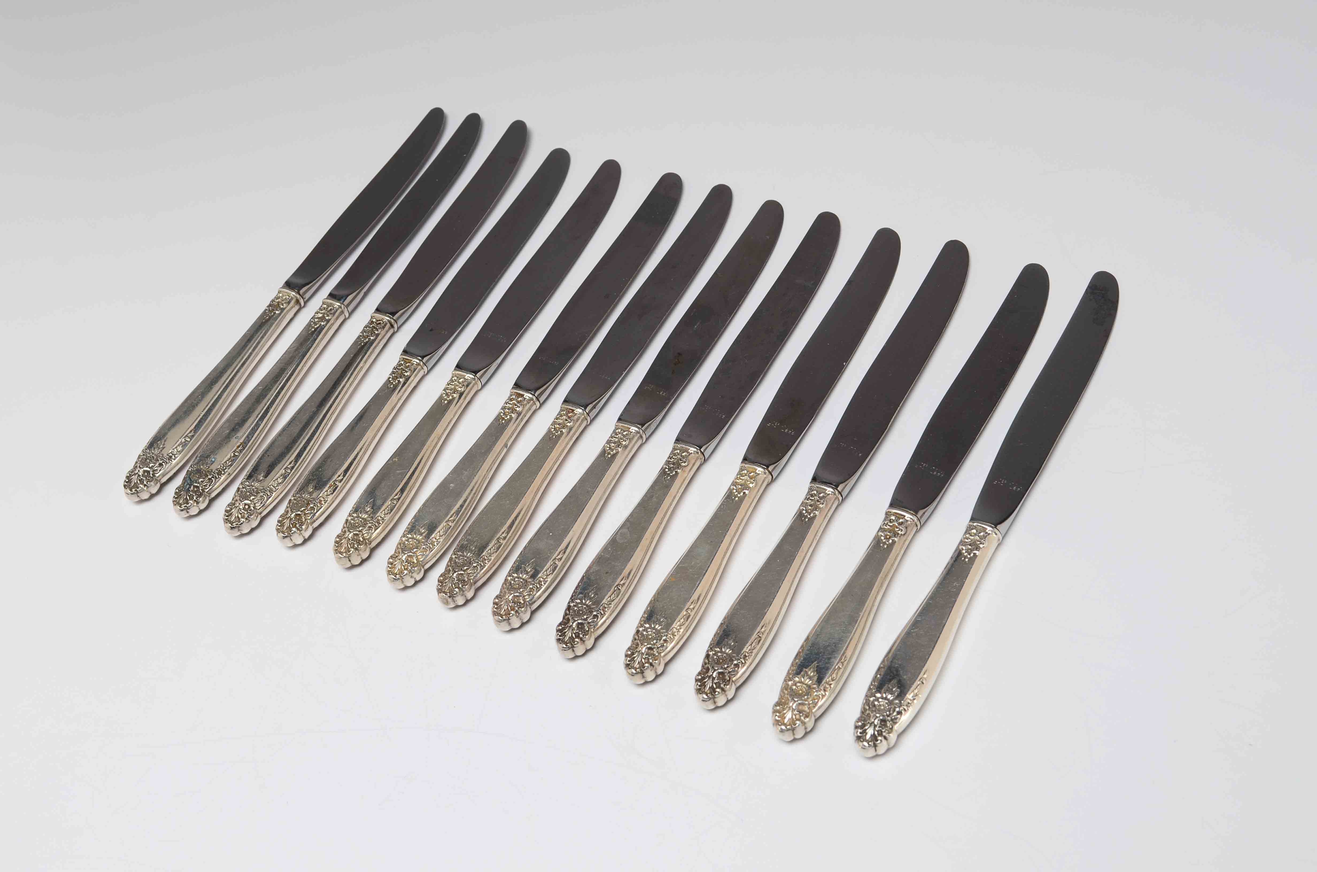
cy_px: 436
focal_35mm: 48
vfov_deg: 28.0
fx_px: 1752
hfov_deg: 41.2
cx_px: 658
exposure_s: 1/80
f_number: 9
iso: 100
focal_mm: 32
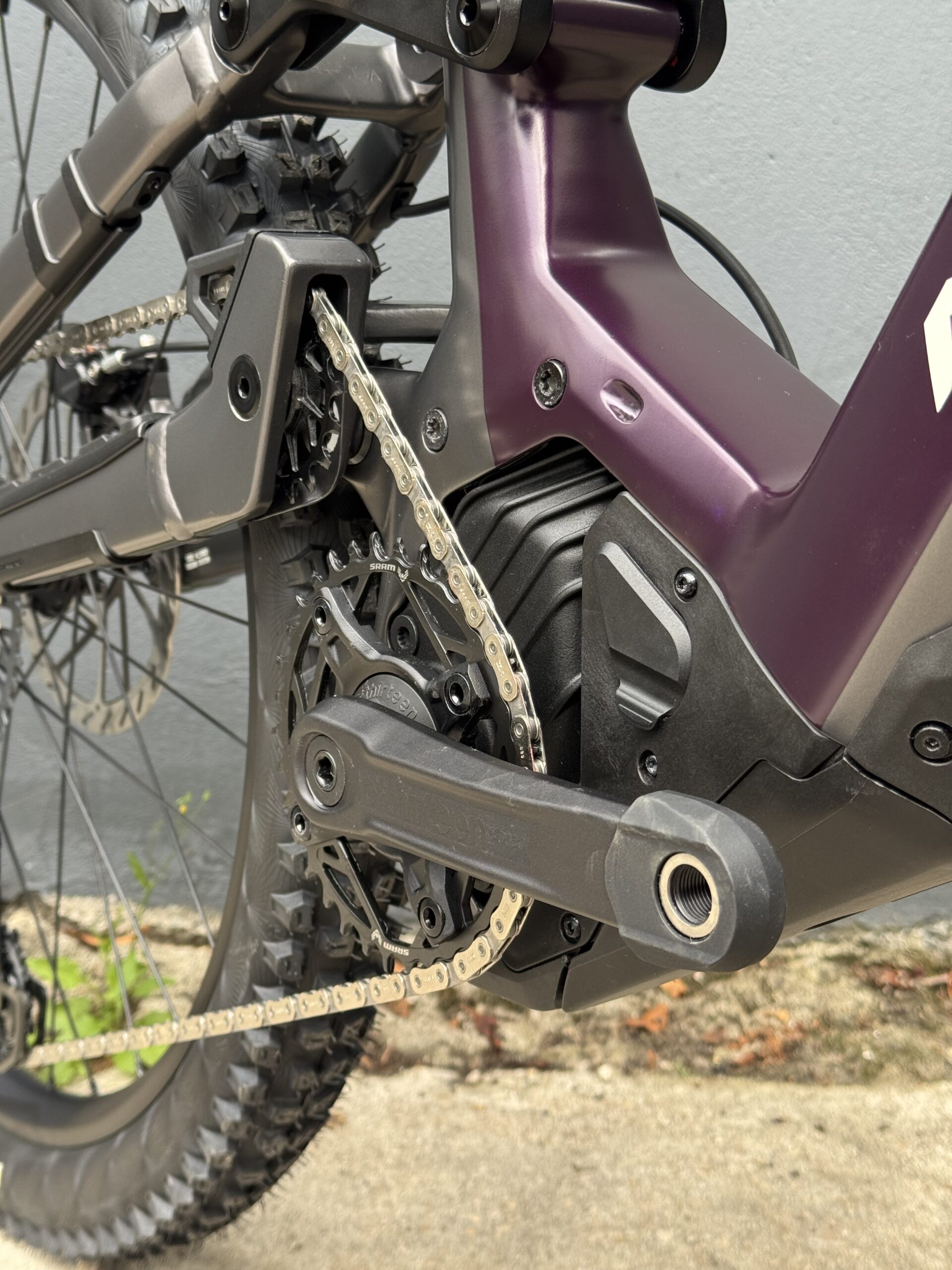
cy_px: 635
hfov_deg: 30.3
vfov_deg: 39.7
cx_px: 476
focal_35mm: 48
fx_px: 1760
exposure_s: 1/102
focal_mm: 6.76
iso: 100
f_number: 1.78
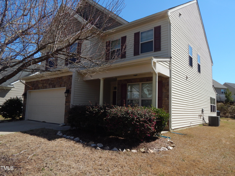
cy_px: 88
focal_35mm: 25
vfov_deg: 54.9
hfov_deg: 69.4
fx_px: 170
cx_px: 118
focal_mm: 4.5
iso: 125
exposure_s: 1/1500
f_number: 3.1
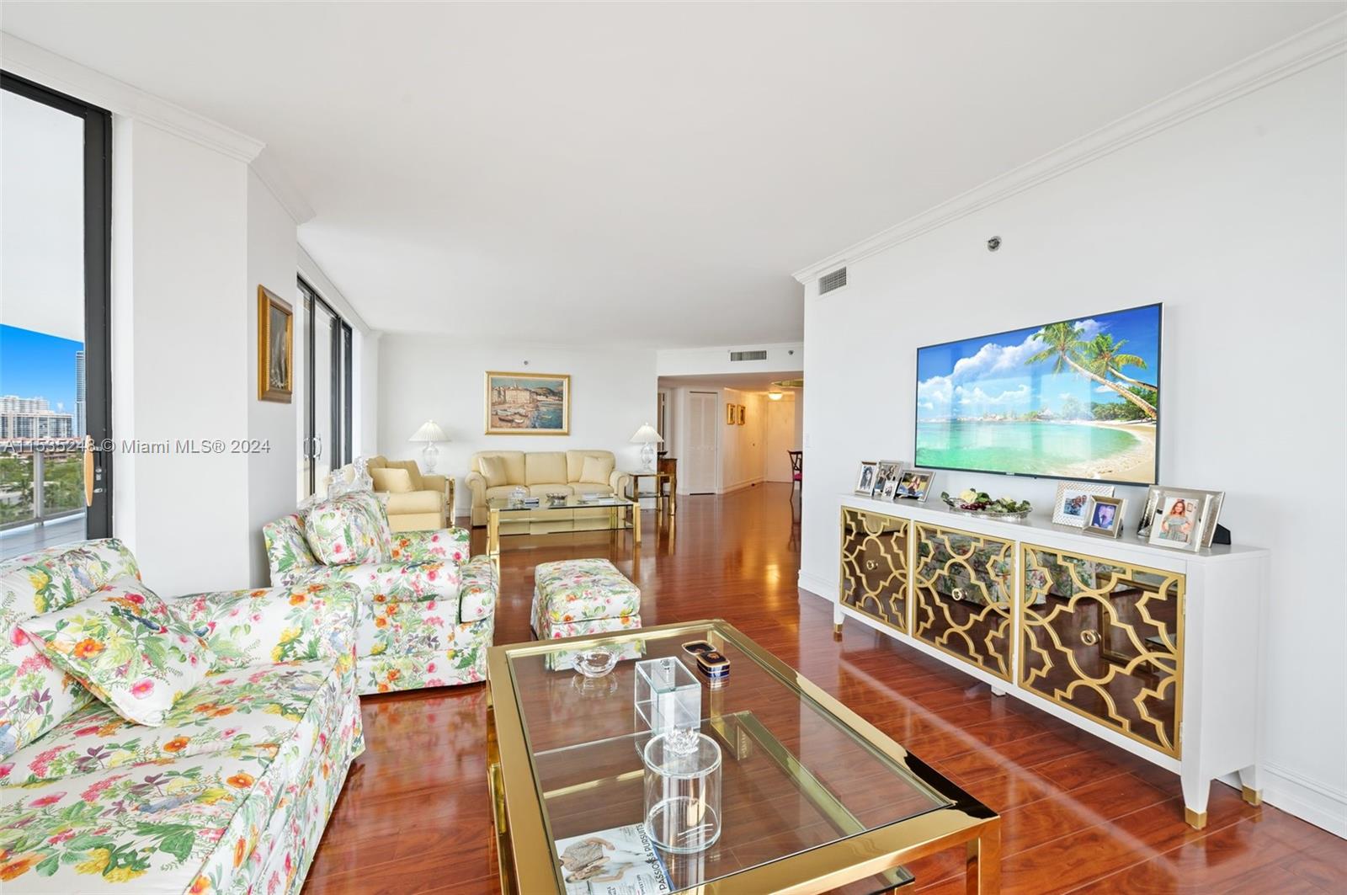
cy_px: 448
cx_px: 674
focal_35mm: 14
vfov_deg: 81.1
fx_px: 523
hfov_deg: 104.3
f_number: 8
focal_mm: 14
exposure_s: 1/8
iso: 200
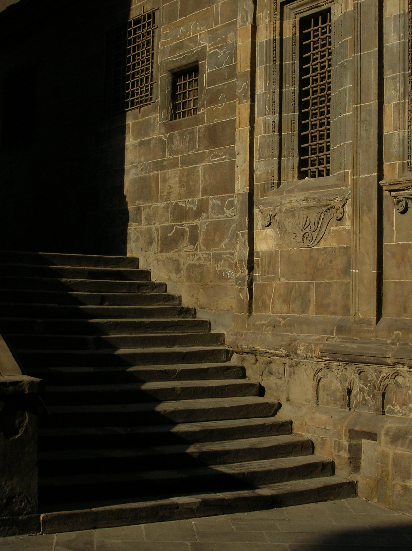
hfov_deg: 27.0
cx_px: 206
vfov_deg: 35.6
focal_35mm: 54
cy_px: 276
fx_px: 858
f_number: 5.7
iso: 50
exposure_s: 1/396
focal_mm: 9
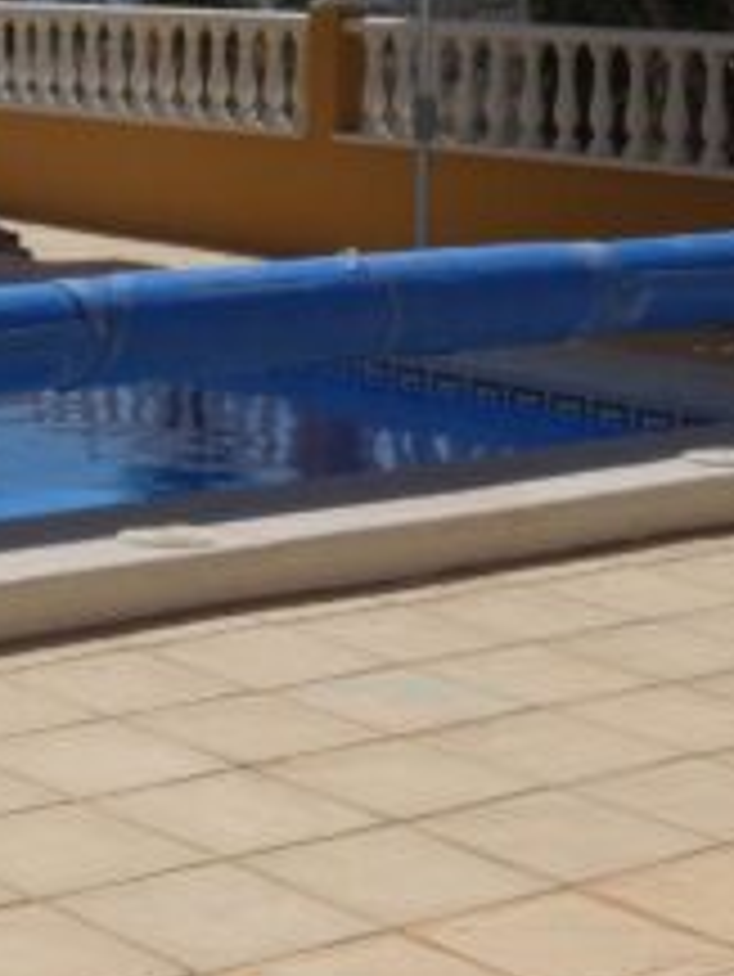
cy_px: 29
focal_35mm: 103
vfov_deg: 18.6
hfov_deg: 14.0
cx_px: -101
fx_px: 2909
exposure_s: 1/1000
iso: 80
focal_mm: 6.2
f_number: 5.6
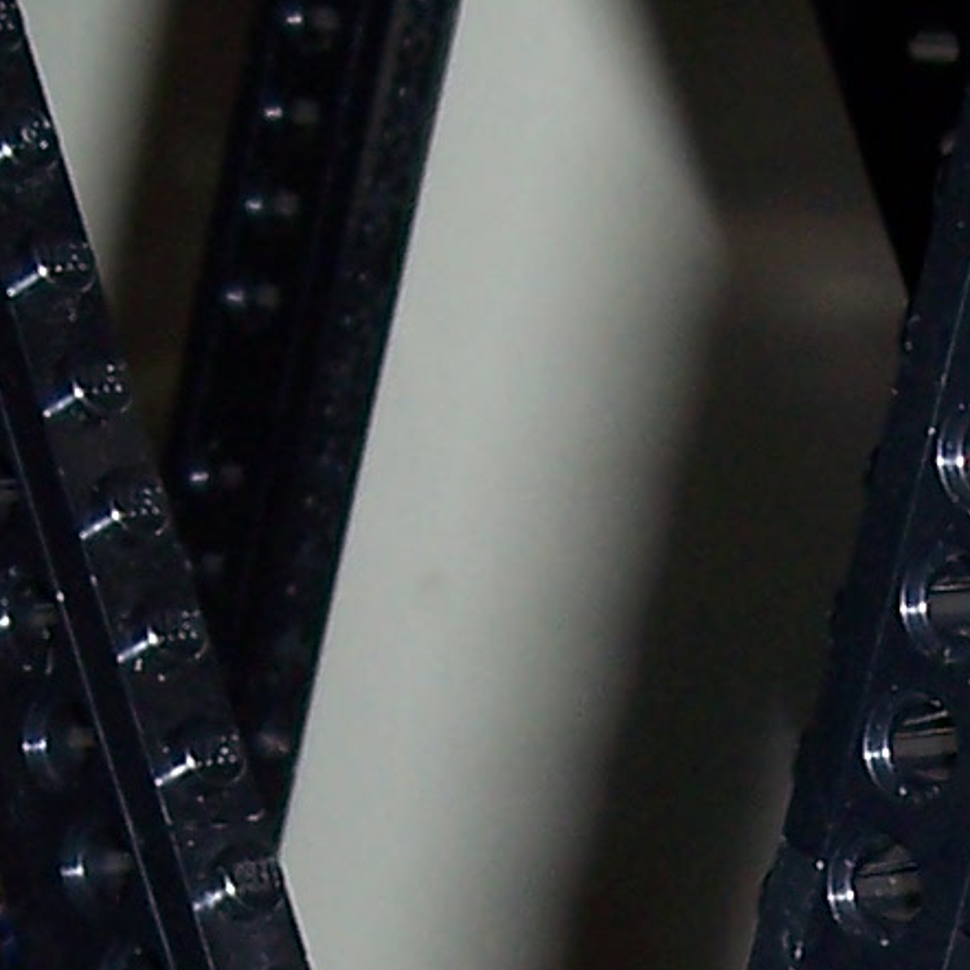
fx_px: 5516
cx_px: 520
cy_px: 1141
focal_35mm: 174
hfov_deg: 10.0
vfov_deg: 9.9
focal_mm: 5.6
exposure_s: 1/60
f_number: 2.7
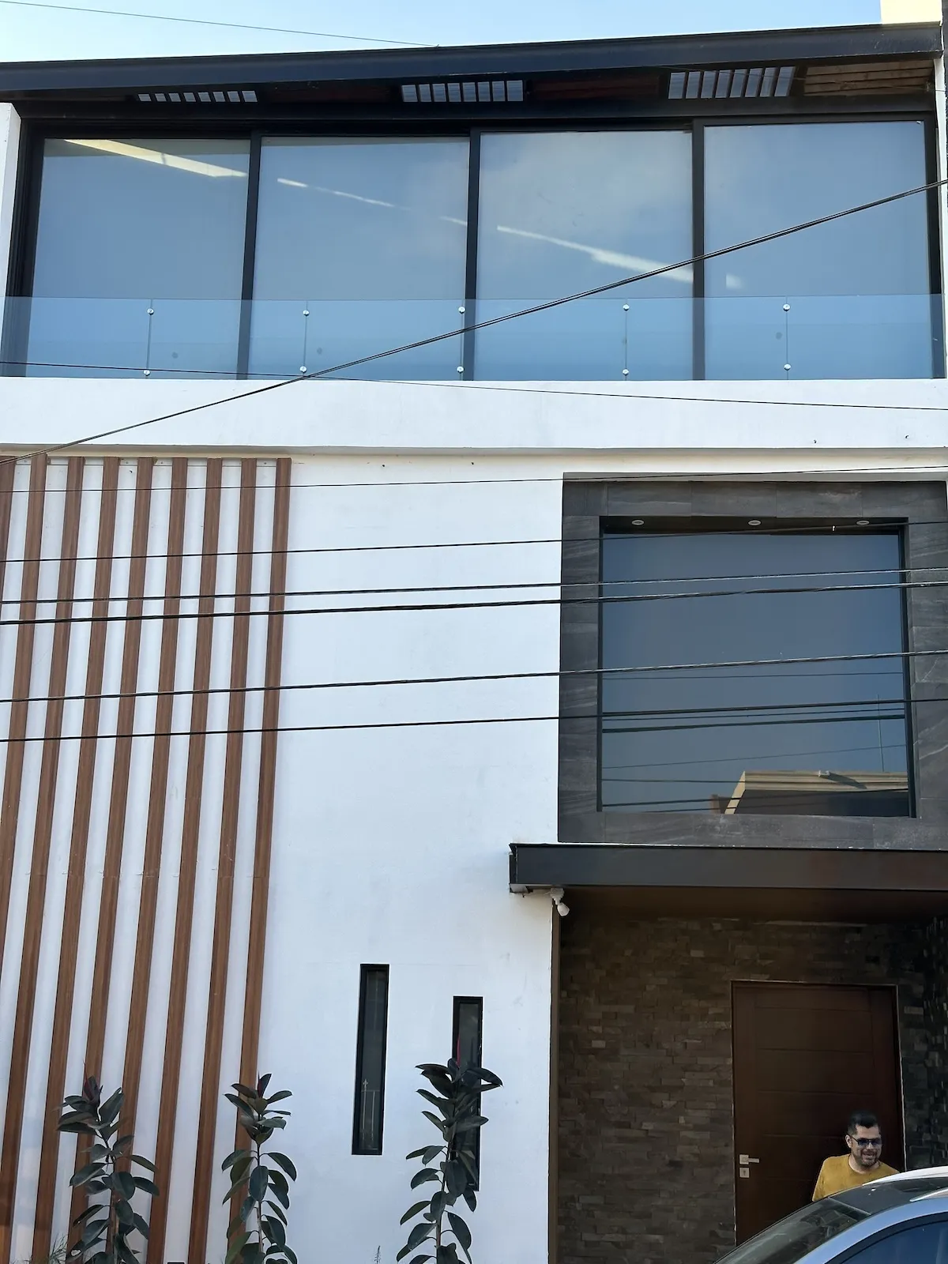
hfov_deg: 30.3
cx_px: 474
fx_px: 1753
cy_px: 632
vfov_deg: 39.7
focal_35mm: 48
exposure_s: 1/1073
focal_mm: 6.86
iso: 64
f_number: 1.78
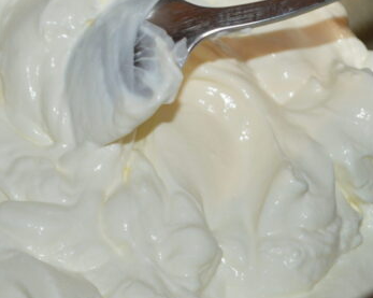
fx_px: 1191
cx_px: 82
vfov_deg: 14.2
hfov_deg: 17.7
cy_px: 117
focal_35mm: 108
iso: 1100
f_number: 5
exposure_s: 1/60
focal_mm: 38
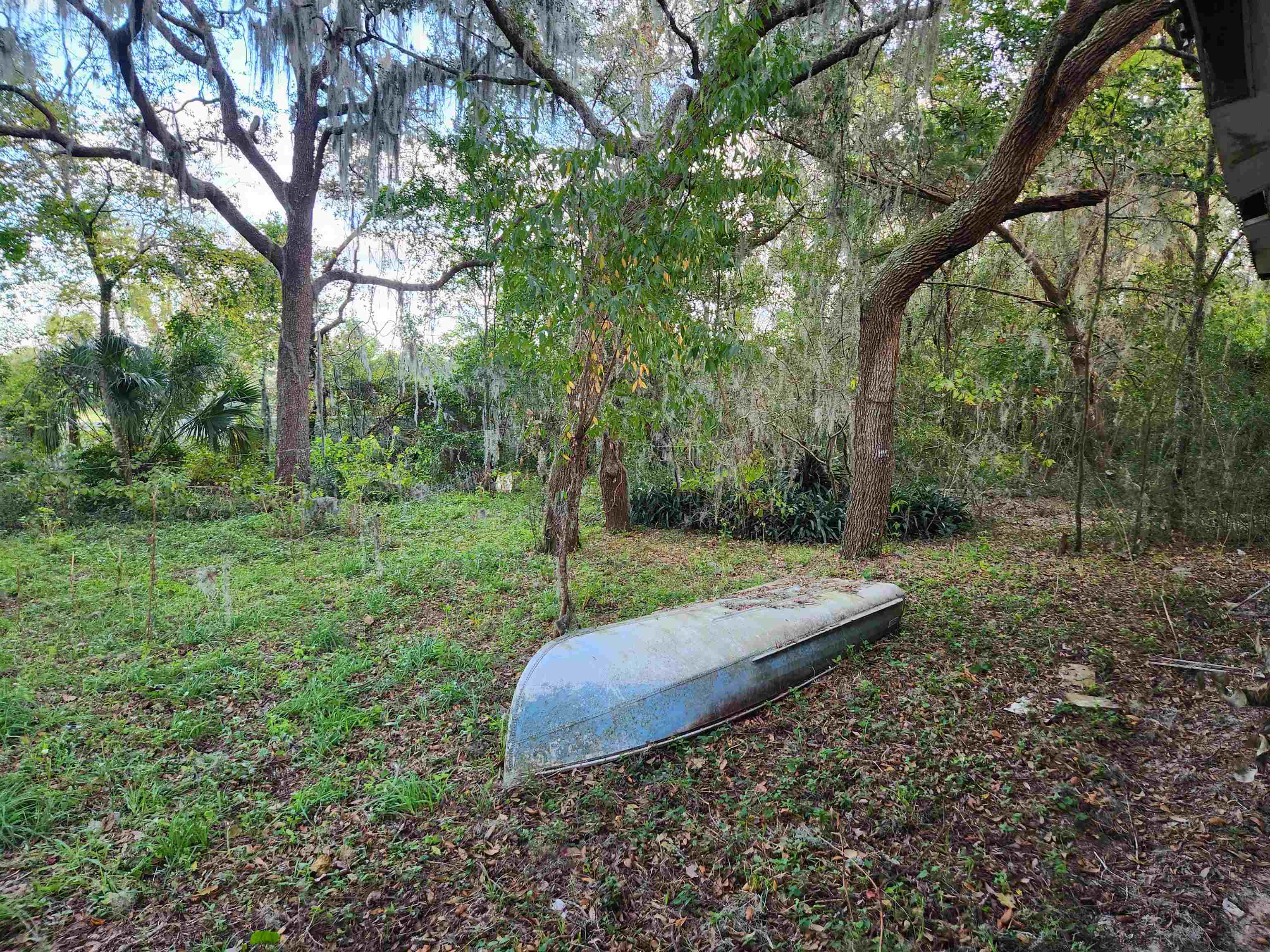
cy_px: 476
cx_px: 635
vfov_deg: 58.9
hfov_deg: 73.9
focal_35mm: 23
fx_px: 844
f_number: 1.8
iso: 200
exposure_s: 1/180
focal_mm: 5.4
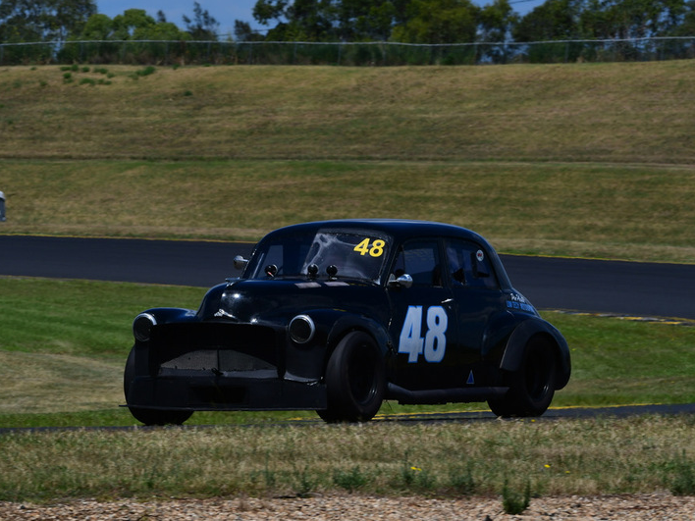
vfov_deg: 4.6
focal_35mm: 326
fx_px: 6545
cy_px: 260
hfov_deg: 6.1
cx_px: 327
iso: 250
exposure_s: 1/640
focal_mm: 200
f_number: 14
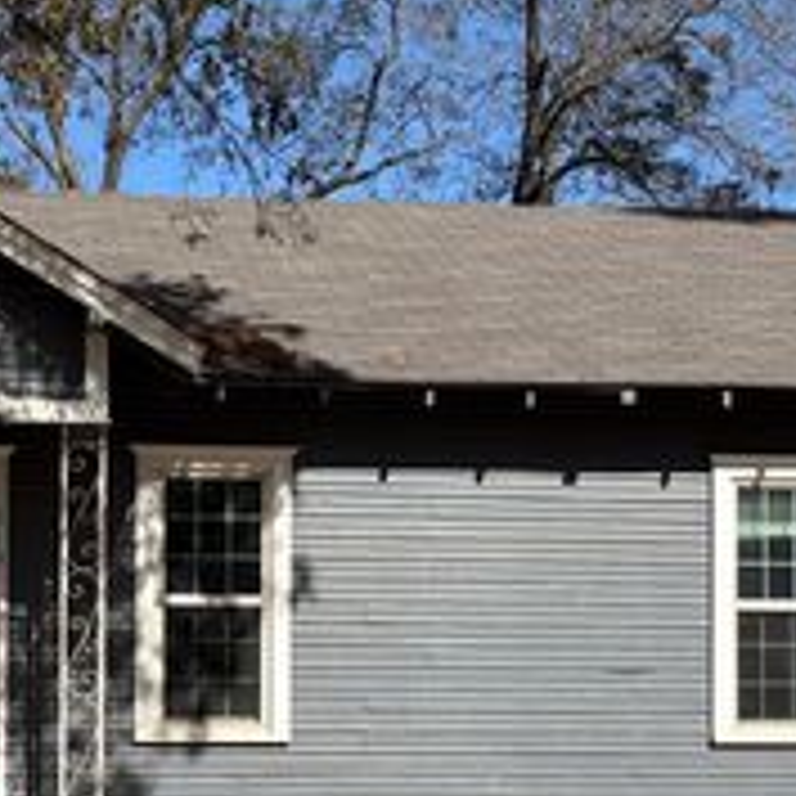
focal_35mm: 65
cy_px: 614
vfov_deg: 26.1
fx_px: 1691
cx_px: 162
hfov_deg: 26.0
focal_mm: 5.96
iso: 50
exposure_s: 1/3279
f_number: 1.6
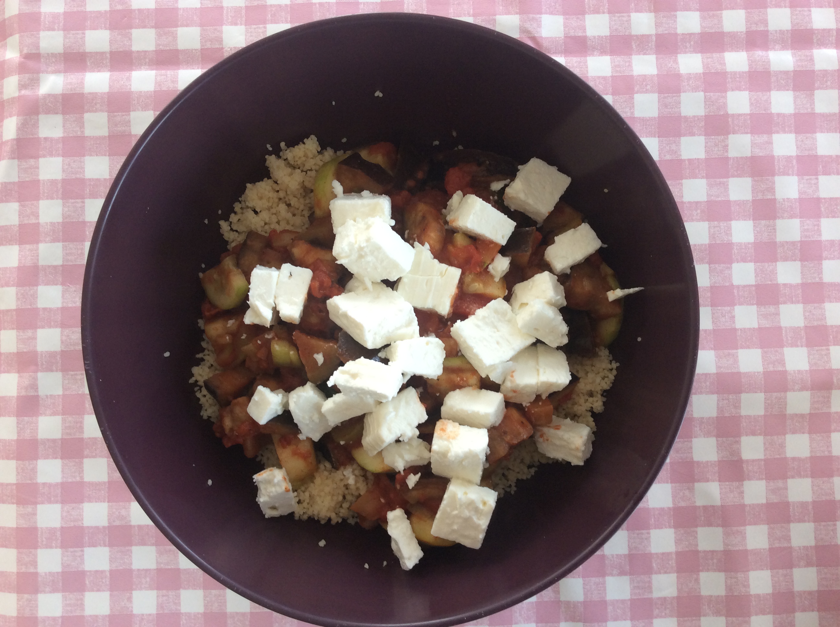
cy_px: 314
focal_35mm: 32
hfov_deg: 56.9
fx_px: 775
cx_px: 420
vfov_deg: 44.1
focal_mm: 3.3
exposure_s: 1/24
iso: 40
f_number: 2.4
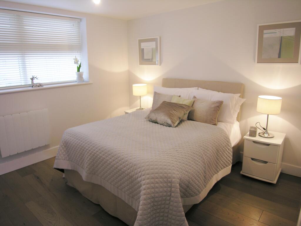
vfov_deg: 56.8
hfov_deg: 71.6
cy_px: 113
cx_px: 150
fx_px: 209
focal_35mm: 24
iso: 50
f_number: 2.6
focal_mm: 6.1
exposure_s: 1/18.1
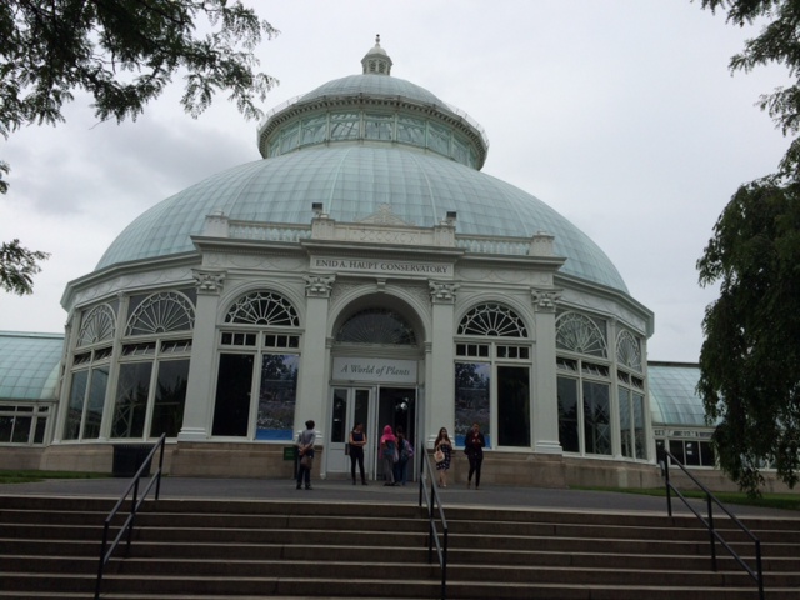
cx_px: 400
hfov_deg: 60.0
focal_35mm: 30
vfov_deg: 46.8
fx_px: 693
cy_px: 300
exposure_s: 1/3425
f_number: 2.2
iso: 40
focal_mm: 4.12
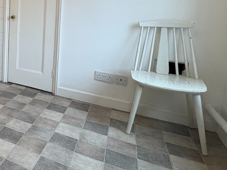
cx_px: -32
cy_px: 25
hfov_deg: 41.1
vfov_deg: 39.5
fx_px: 223
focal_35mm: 34
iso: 80
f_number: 2.2
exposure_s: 1/100
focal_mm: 2.22
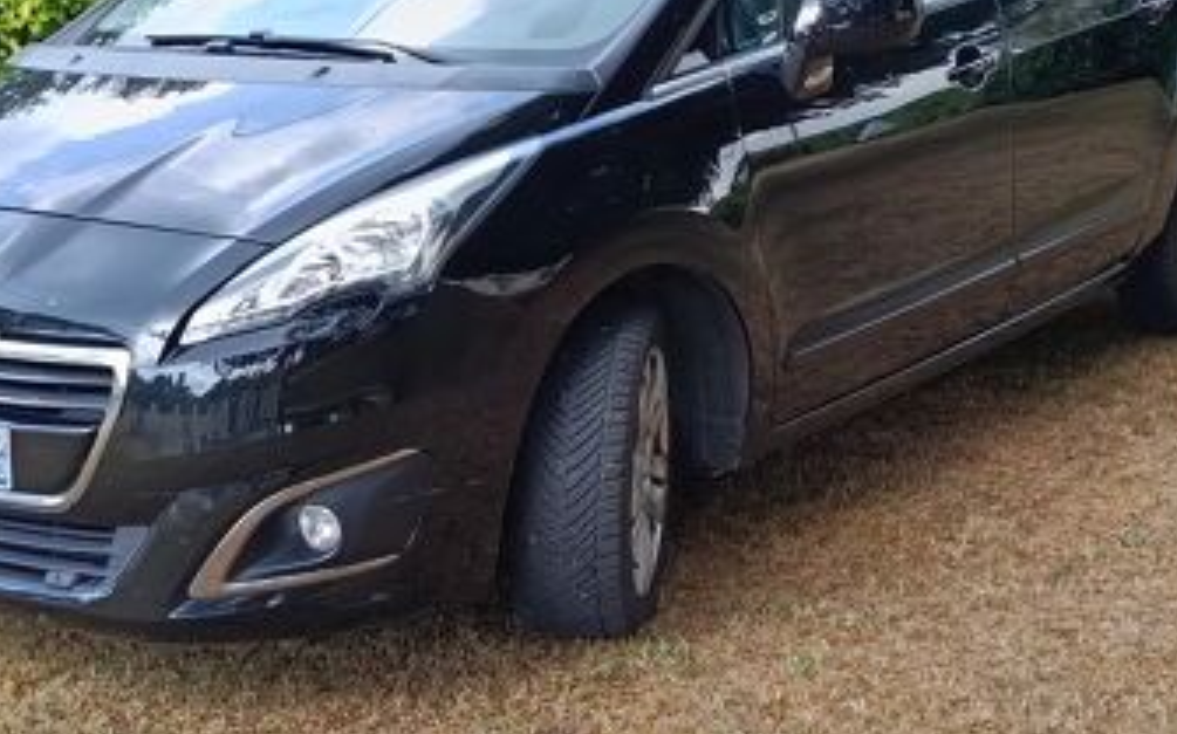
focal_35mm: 73
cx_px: 601
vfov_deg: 17.7
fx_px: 2340
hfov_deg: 28.2
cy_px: 165
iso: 80
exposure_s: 1/100
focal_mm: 5.24
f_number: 1.7
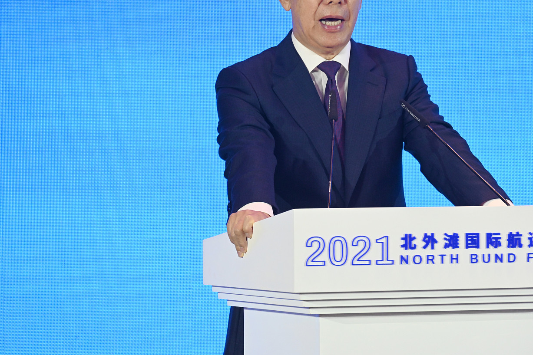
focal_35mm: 277
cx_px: 352
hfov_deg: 7.4
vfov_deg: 5.0
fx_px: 4101
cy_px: 162
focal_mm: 200
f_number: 6.3
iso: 1600
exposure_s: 1/100
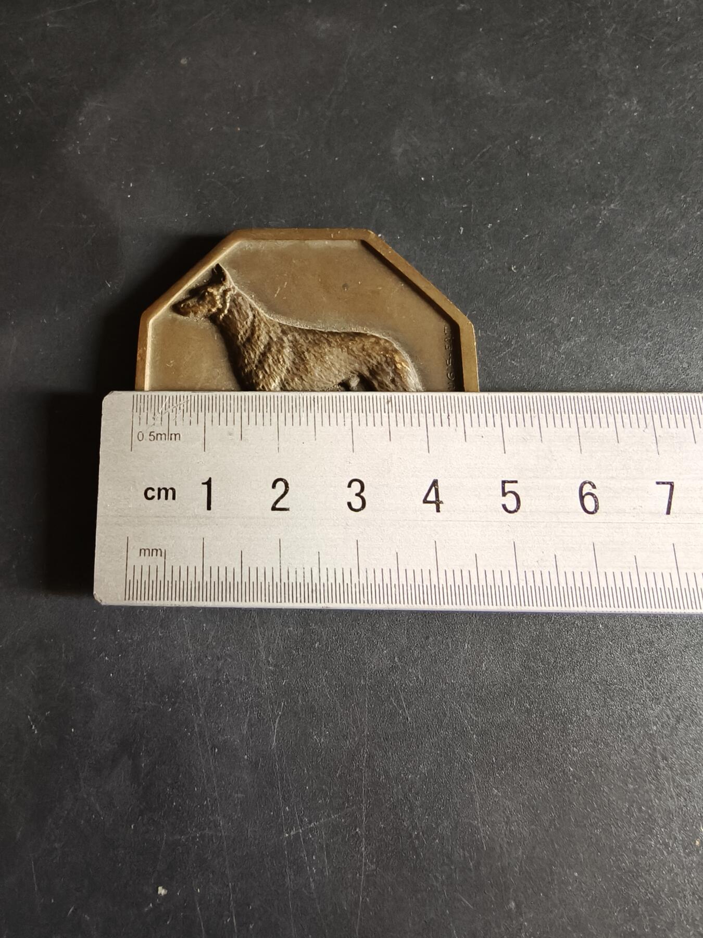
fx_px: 623
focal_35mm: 23
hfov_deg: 58.9
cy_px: 469
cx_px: 352
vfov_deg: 73.9
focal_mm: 2.32
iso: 3200
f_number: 2
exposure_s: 1/20
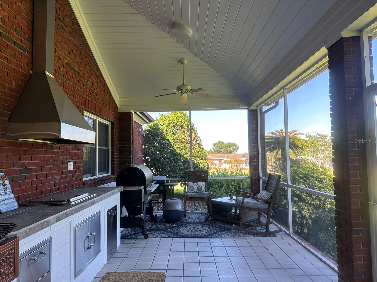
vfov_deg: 56.8
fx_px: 261
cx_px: 188
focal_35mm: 24
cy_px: 141
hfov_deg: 71.6
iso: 64
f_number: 1.78
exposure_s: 1/222
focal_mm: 6.86
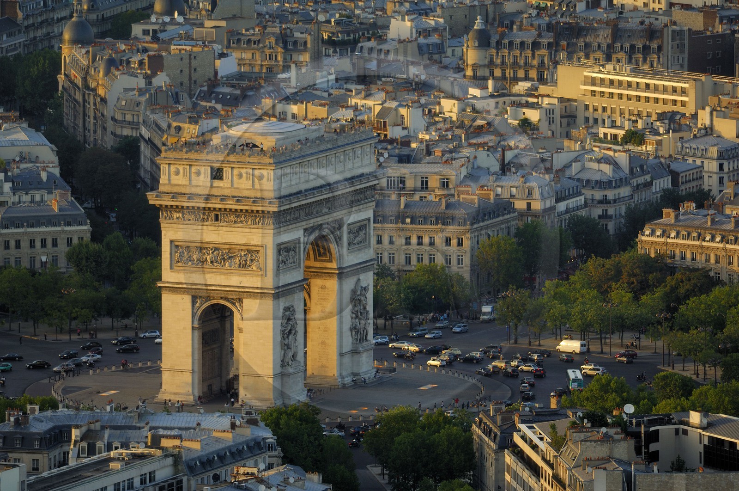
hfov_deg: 4.6
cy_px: 246
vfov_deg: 3.0
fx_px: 9224
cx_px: 370
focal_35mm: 450
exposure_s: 1/250
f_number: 4
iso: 100
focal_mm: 300
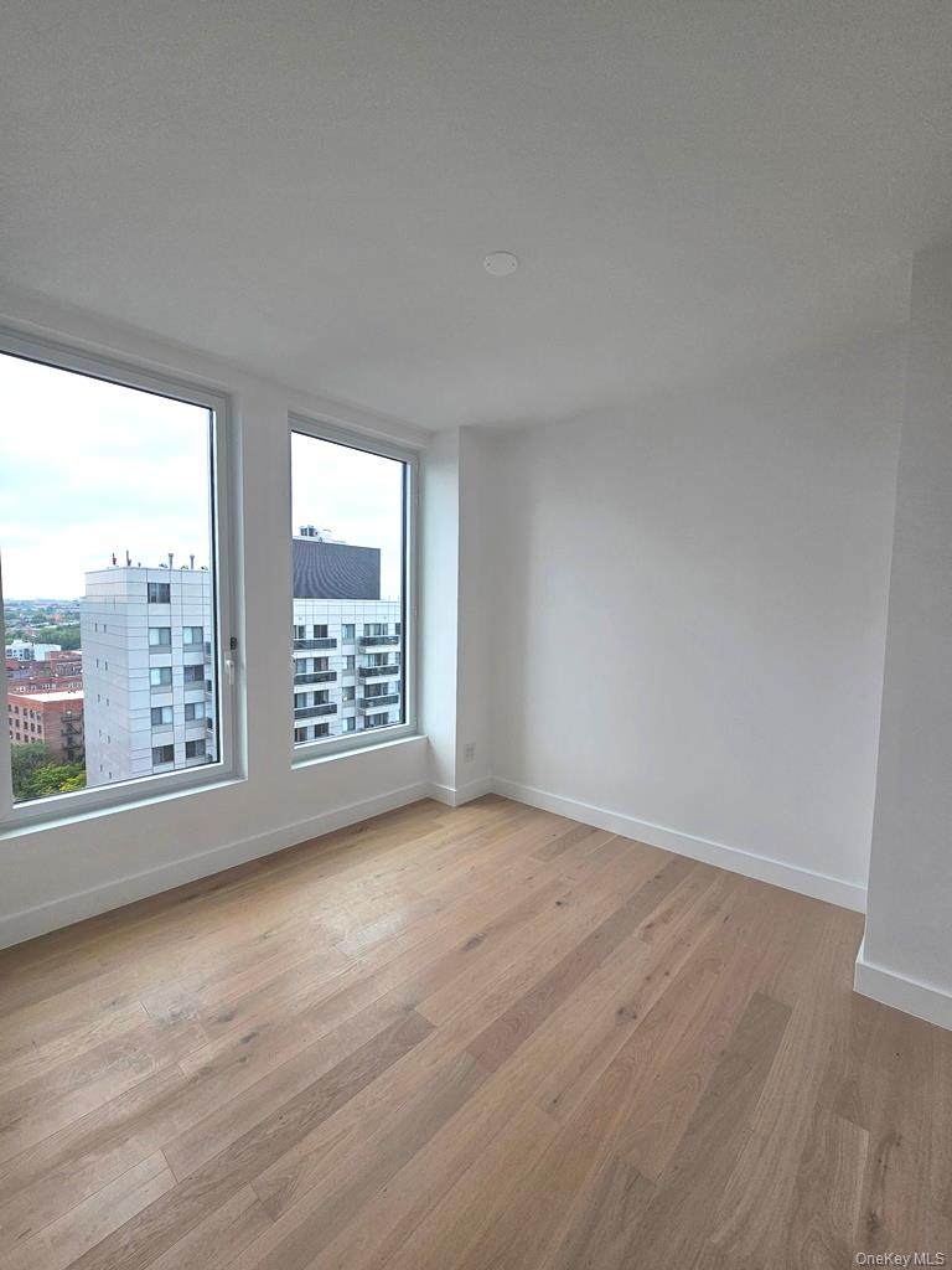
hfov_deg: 89.9
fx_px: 477
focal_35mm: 13
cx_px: 476
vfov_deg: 106.2
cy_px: 635
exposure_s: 1/319
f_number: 2.2
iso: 50
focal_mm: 2.2
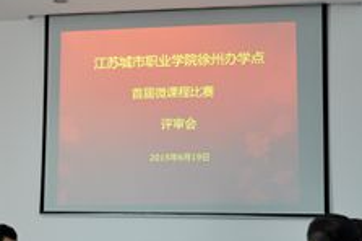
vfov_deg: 18.3
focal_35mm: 74
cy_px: 168
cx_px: 86
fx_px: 743
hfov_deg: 27.0
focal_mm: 22
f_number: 3.8
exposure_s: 1/30
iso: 720
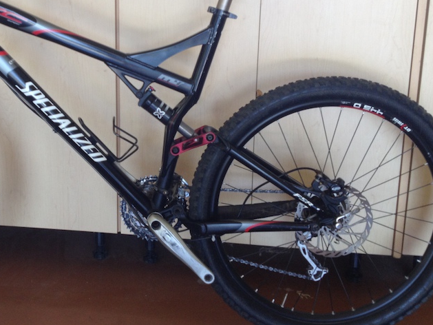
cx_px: 112
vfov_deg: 25.6
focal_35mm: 57
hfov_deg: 33.2
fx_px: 713
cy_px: 114
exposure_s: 1/30
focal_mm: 4.28
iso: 50
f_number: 2.4
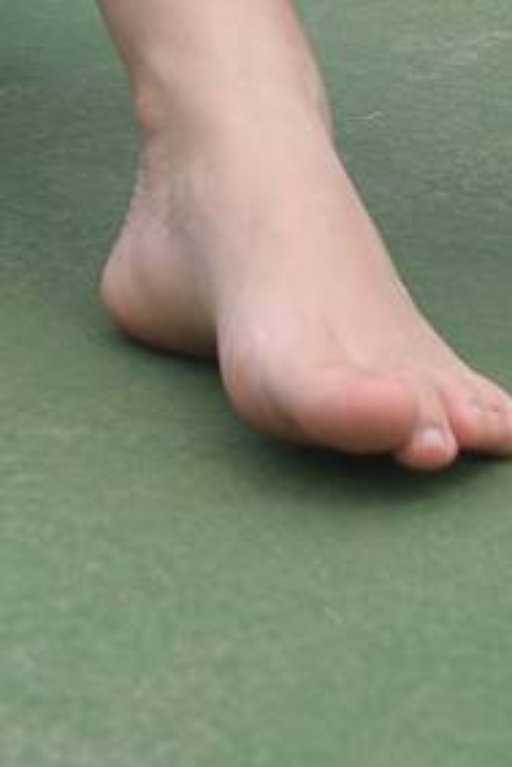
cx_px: 157
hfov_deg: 5.7
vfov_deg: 8.3
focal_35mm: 241
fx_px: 5135
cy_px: -484
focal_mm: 35
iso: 100
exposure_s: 1/640
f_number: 5.6
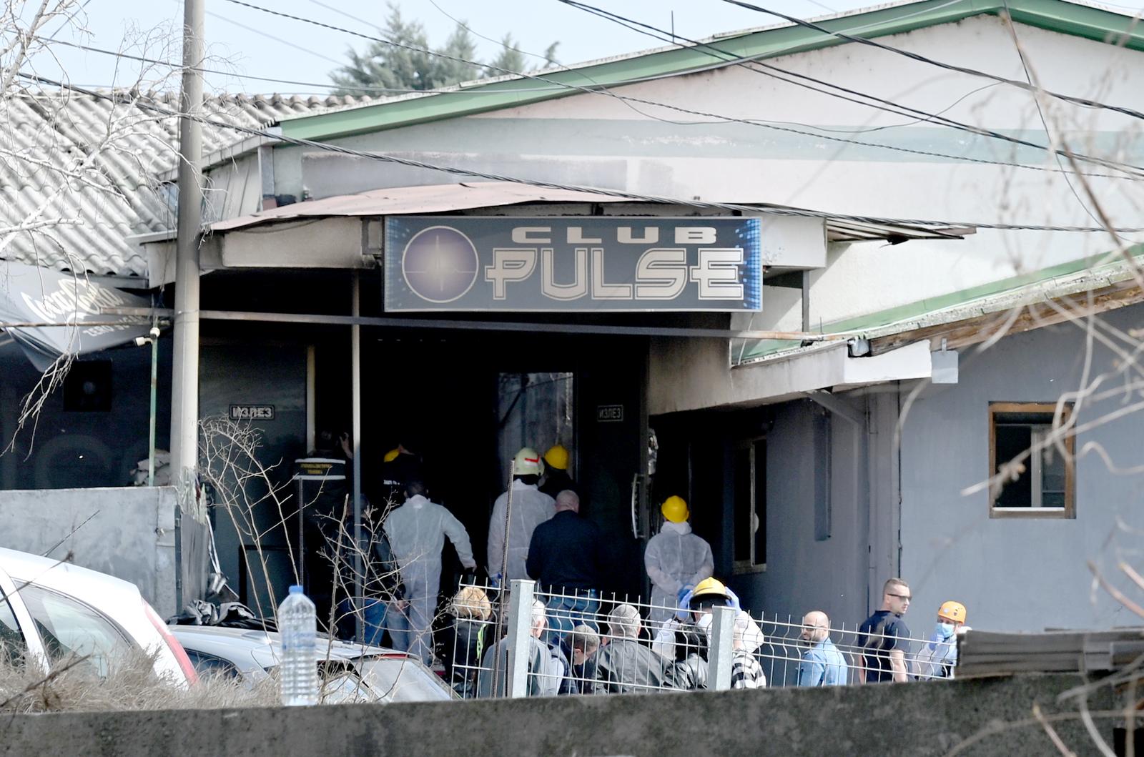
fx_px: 3805
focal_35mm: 120
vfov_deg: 11.4
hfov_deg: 17.1
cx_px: 572
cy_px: 378
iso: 200
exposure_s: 1/640
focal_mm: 120
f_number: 6.3
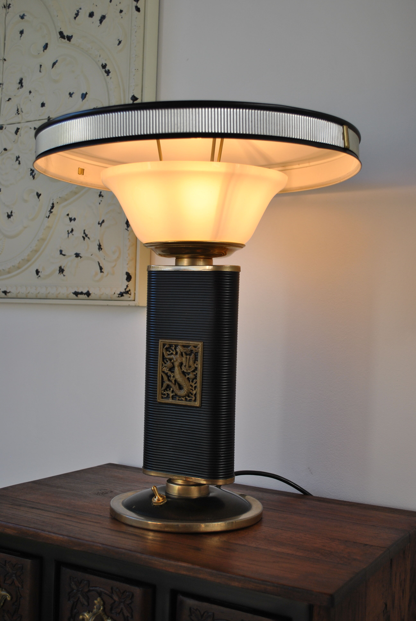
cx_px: 208
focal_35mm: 45
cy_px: 310
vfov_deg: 43.6
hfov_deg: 29.9
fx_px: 778
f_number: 5.6
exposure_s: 1/125
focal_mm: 30
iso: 180
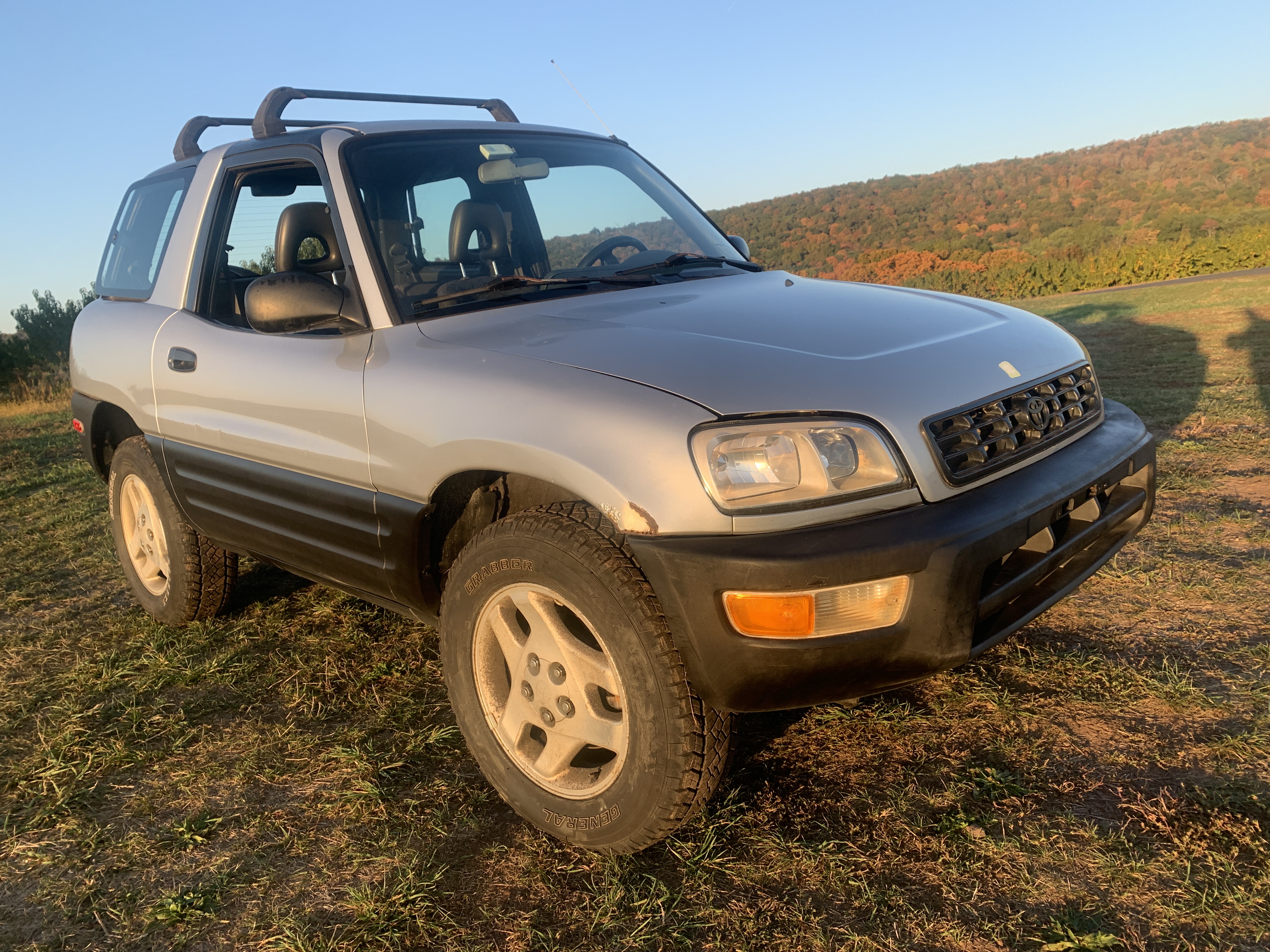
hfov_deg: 67.3
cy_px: 476
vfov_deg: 53.1
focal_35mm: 26
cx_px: 635
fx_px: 954
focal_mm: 4.25
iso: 25
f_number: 1.8
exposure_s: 1/520
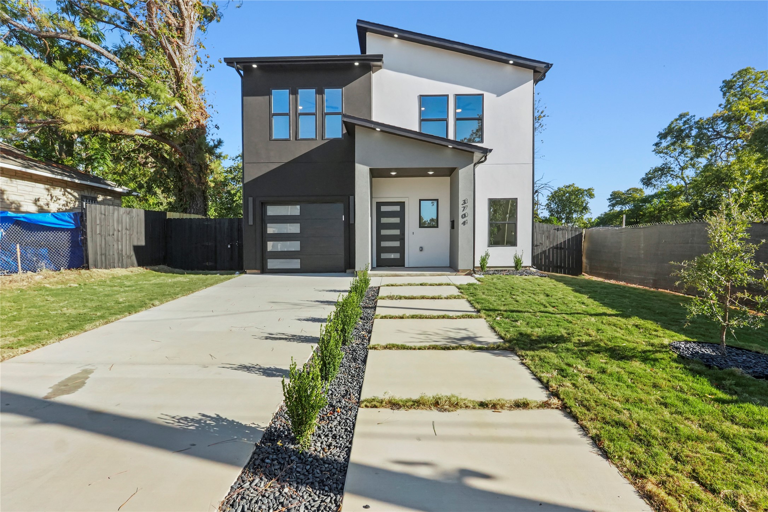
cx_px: 384
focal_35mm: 16
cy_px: 256
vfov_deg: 72.1
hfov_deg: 95.0
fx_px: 352
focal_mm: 11
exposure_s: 1/800
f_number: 8
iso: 2500
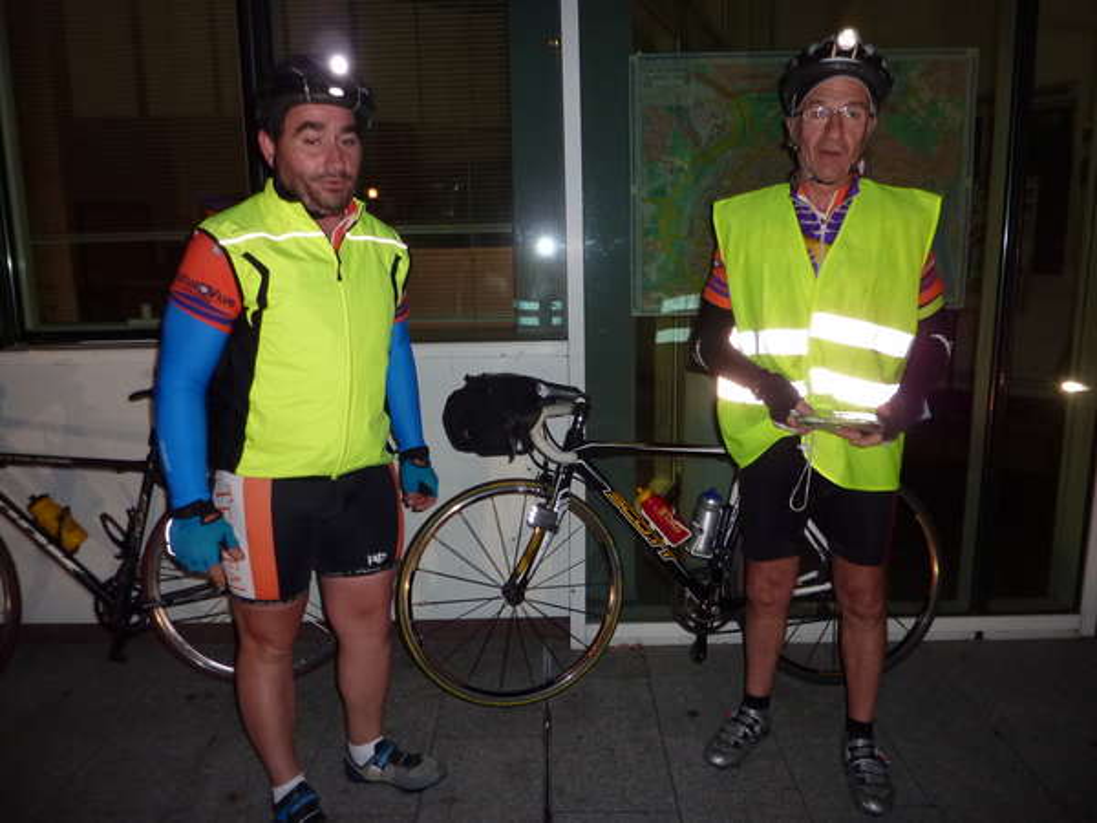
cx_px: 548
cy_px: 412
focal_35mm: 25
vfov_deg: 54.9
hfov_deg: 69.4
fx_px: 792
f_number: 3.3
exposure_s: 1/30
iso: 200
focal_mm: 4.1
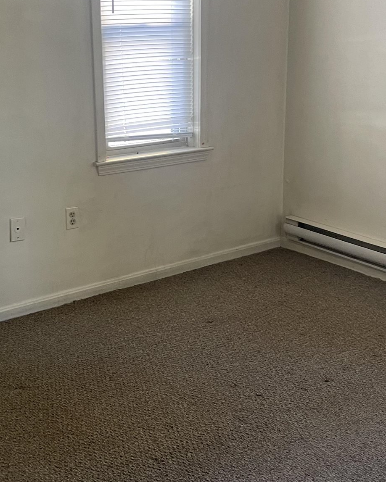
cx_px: 188
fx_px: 700
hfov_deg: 30.8
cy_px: 216
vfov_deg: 38.0
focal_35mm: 49
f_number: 1.6
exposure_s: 1/41
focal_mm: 5.1
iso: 250
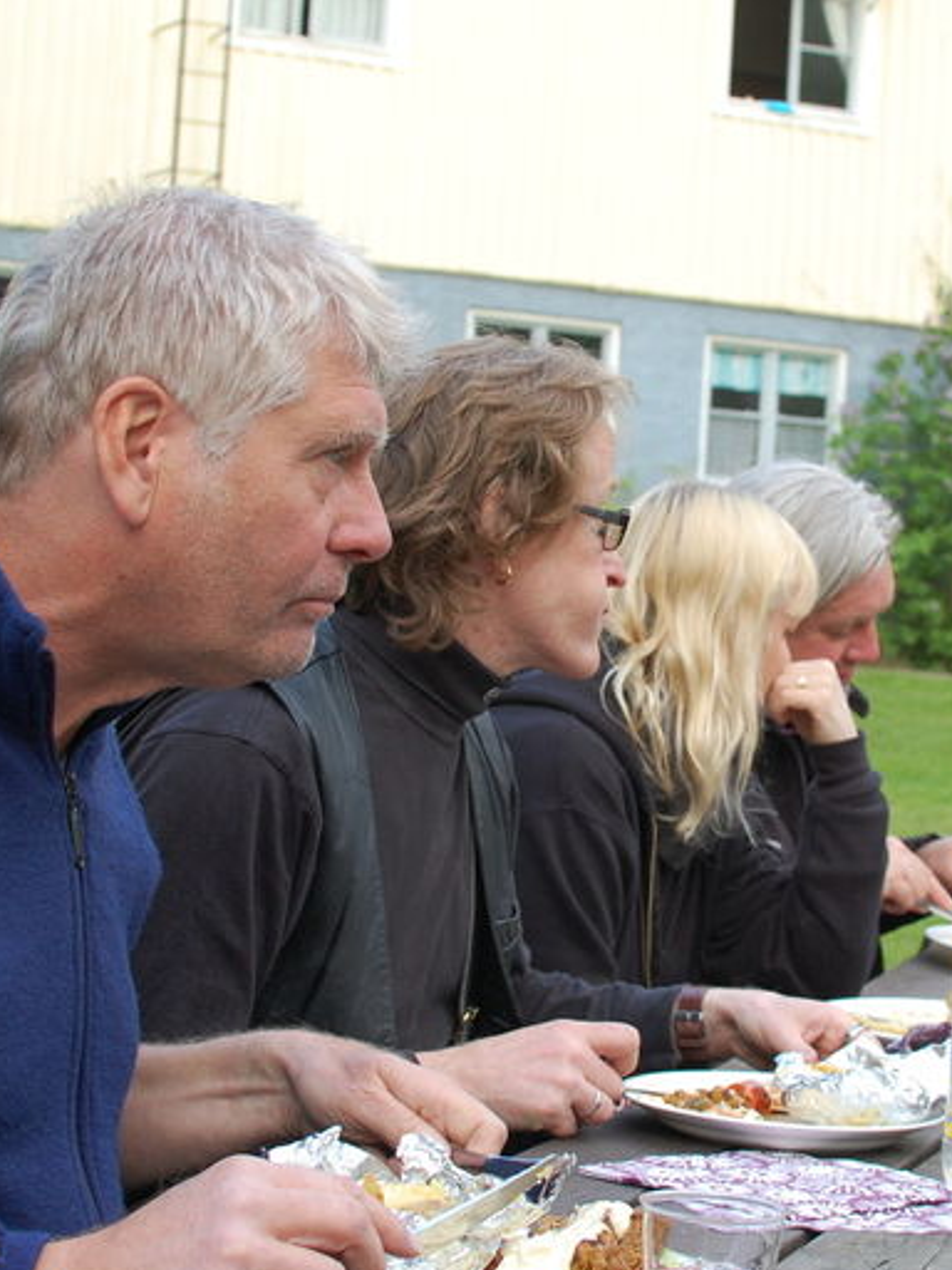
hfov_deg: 18.7
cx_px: 621
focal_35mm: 79
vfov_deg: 24.8
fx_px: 2888
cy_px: 636
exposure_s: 1/125
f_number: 5.6
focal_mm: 35
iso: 400
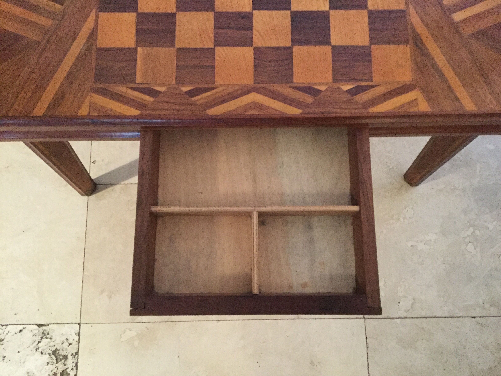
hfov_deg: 58.4
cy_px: 188
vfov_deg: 45.4
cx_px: 250
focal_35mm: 31
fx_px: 449
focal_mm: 3.3
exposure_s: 1/17
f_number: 2.4
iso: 320
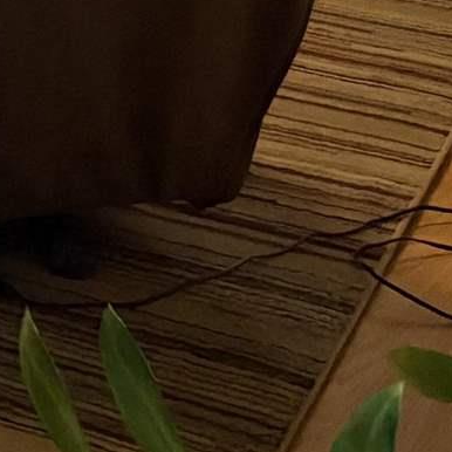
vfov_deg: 8.6
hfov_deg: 7.8
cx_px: -1080
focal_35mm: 183
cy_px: -664
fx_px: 2703
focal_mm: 5.96
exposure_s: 1/60
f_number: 1.6
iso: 500
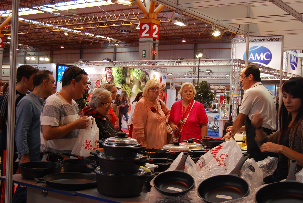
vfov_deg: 28.1
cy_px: 102
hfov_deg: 41.1
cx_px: 152
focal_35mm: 48
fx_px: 404
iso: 200
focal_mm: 32
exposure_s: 1/40
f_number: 4.5
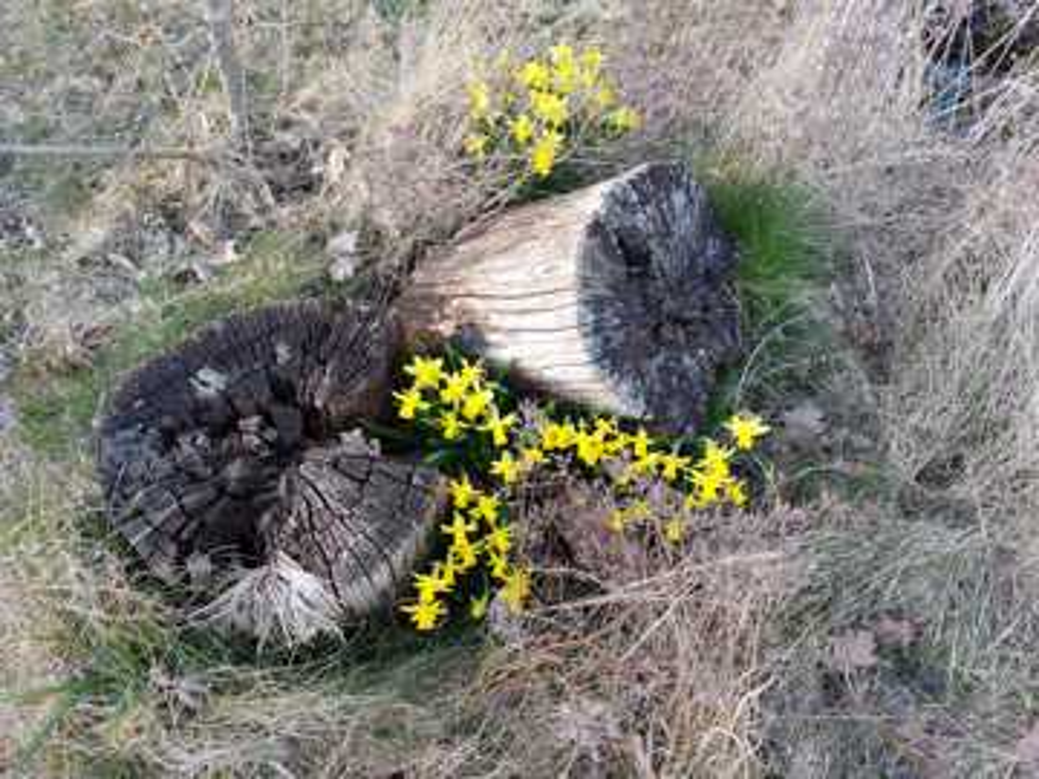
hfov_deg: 71.6
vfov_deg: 56.8
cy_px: 390
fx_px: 720
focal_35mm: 24
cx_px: 520
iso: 64
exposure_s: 1/120
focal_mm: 5.23
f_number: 1.8
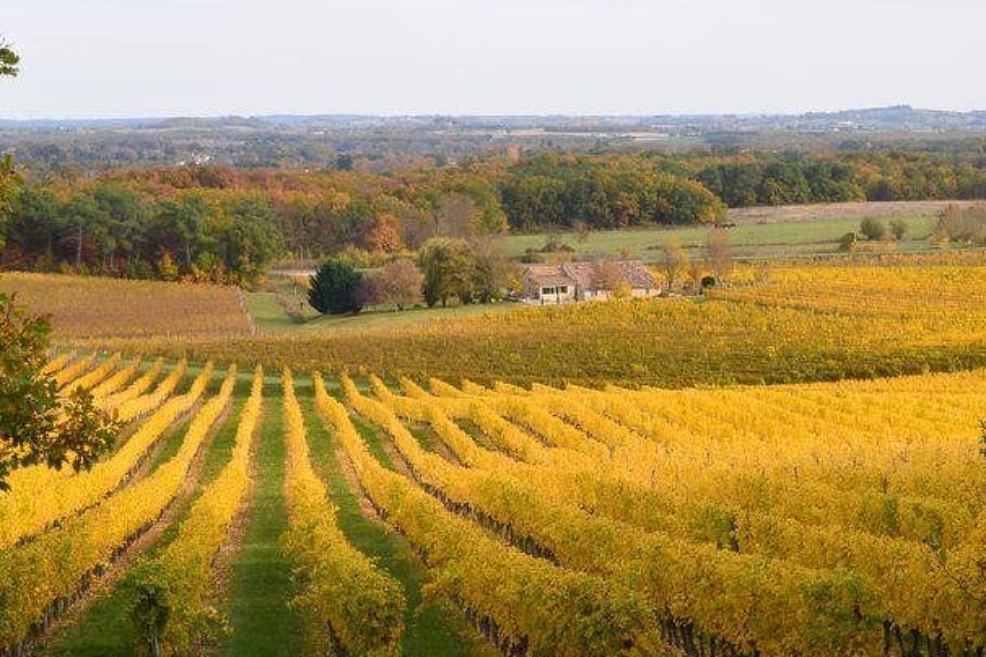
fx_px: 2602
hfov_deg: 21.4
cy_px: 320
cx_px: 625
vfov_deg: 14.4
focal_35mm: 95
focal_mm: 26.7
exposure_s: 1/320
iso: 160
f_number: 5.6
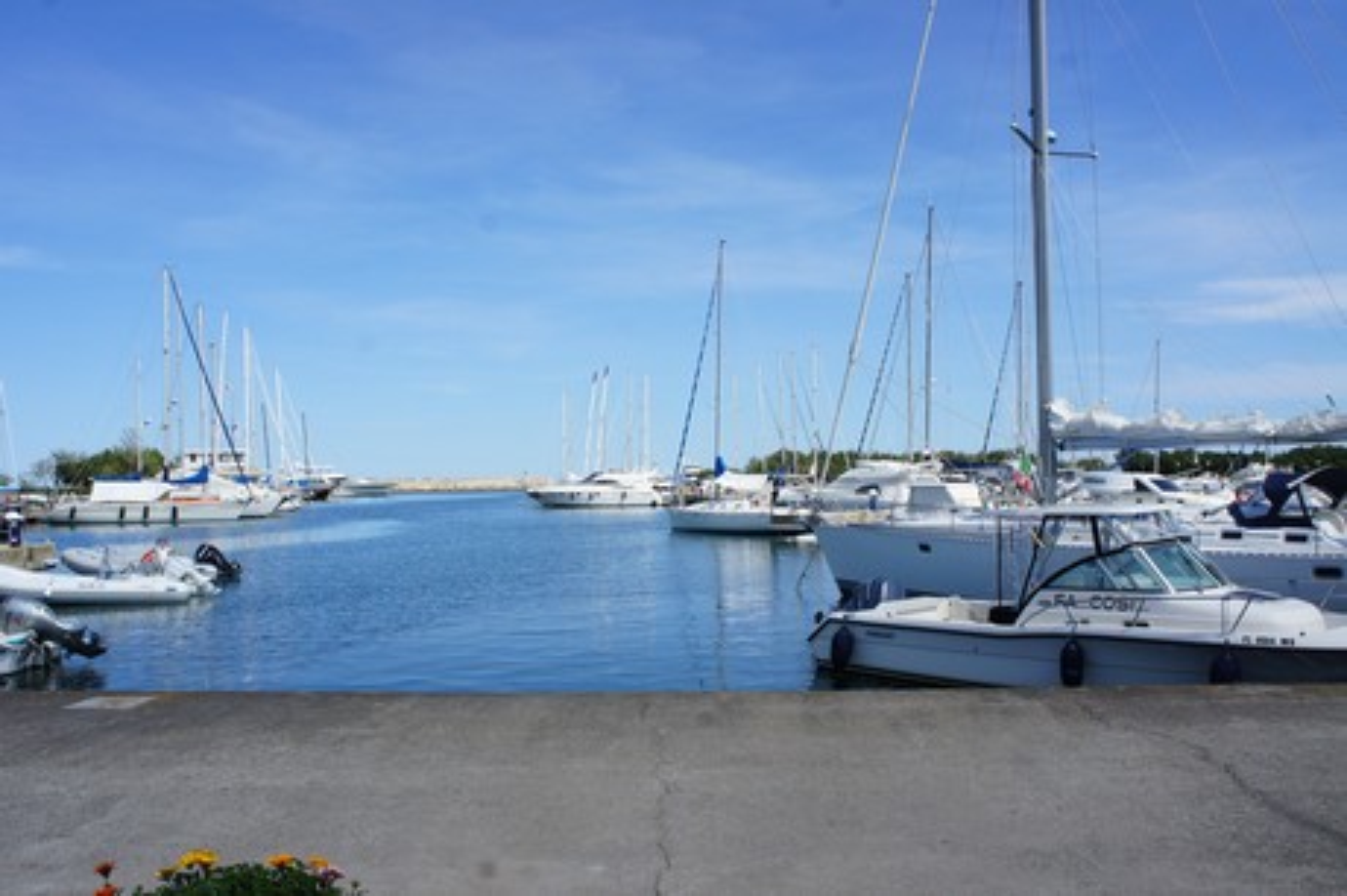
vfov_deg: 41.7
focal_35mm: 32
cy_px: 448
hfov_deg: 59.5
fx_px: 1178
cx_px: 674
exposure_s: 1/320
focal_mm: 21
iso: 200
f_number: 11
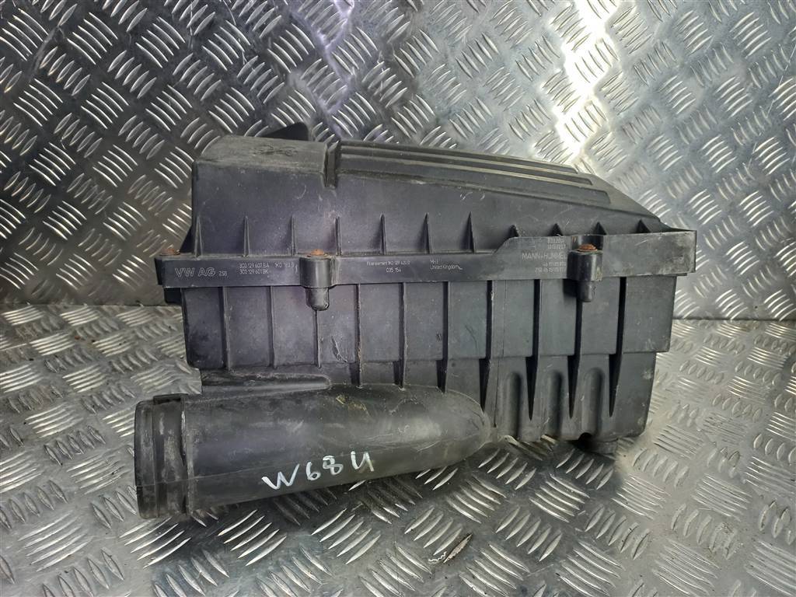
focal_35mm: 25
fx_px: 575
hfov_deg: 69.4
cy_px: 298
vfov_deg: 54.9
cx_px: 398
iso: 64
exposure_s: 1/50
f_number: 1.8
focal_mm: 4.6
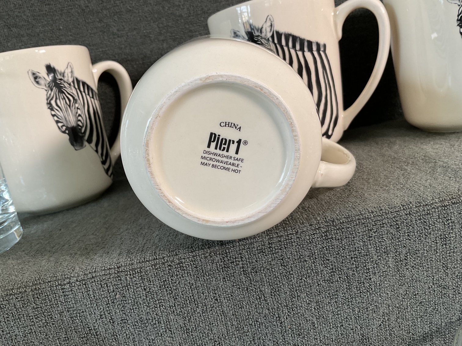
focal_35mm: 29
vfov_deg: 48.2
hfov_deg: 61.7
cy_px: 173
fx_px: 387
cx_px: 231
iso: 50
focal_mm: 3
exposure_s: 1/60
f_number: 1.8
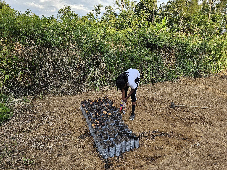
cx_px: 114
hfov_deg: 73.9
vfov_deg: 58.9
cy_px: 85
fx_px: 151
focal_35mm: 23
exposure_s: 1/170
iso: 10
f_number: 1.7
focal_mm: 6.3
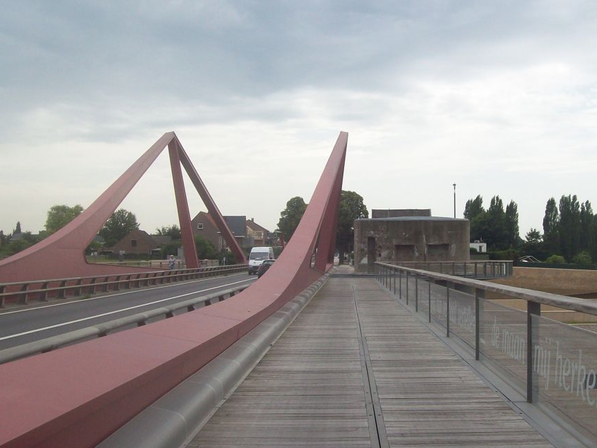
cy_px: 212
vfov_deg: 29.1
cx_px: 379
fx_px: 862
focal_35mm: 50
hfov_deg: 37.9
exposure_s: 1/527
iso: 80
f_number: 4.8
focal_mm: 6
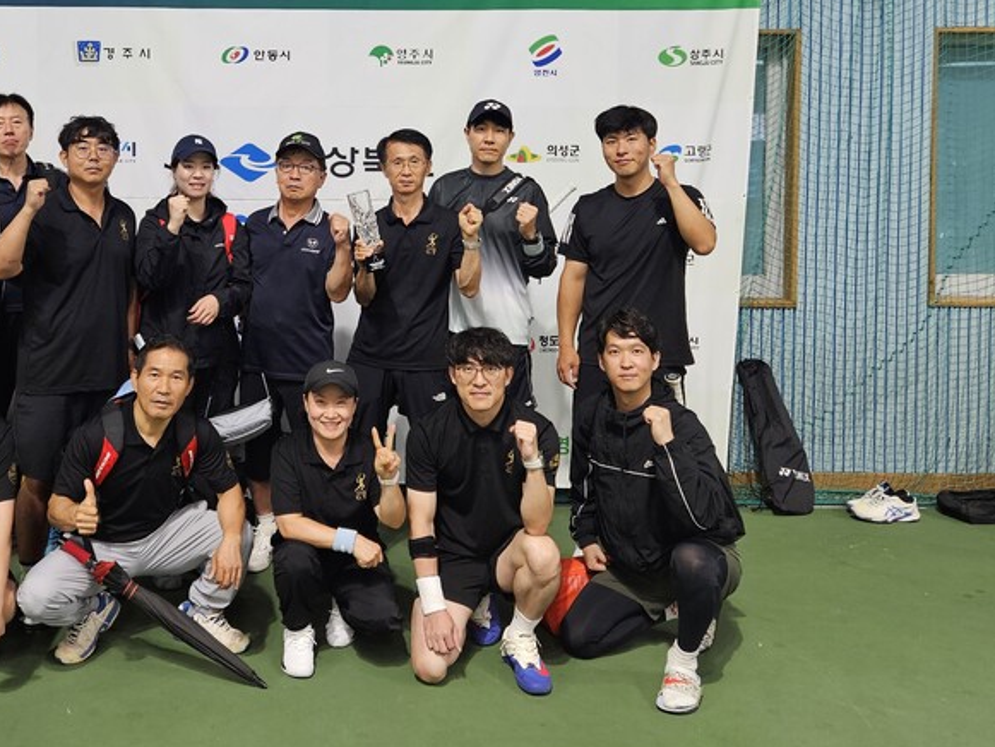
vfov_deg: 36.8
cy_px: 178
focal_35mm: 38
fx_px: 1092
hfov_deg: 47.8
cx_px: 295
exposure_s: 1/120
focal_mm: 5.4
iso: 320
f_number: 1.8
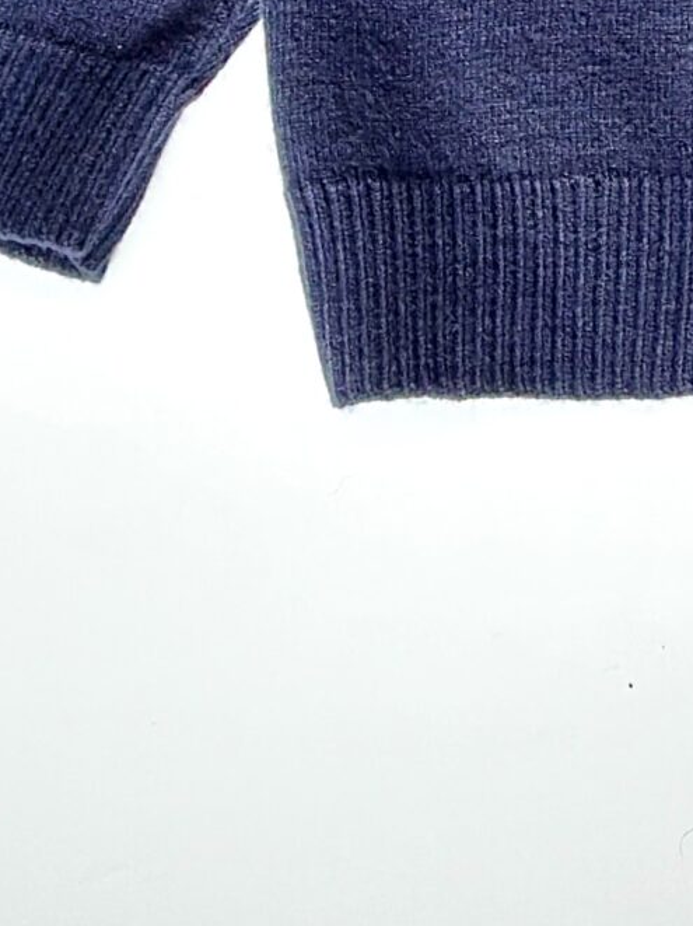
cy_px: -744
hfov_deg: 7.8
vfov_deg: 10.1
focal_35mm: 186
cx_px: 1176
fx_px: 4970
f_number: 1.78
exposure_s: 1/1357
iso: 80
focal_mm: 6.86
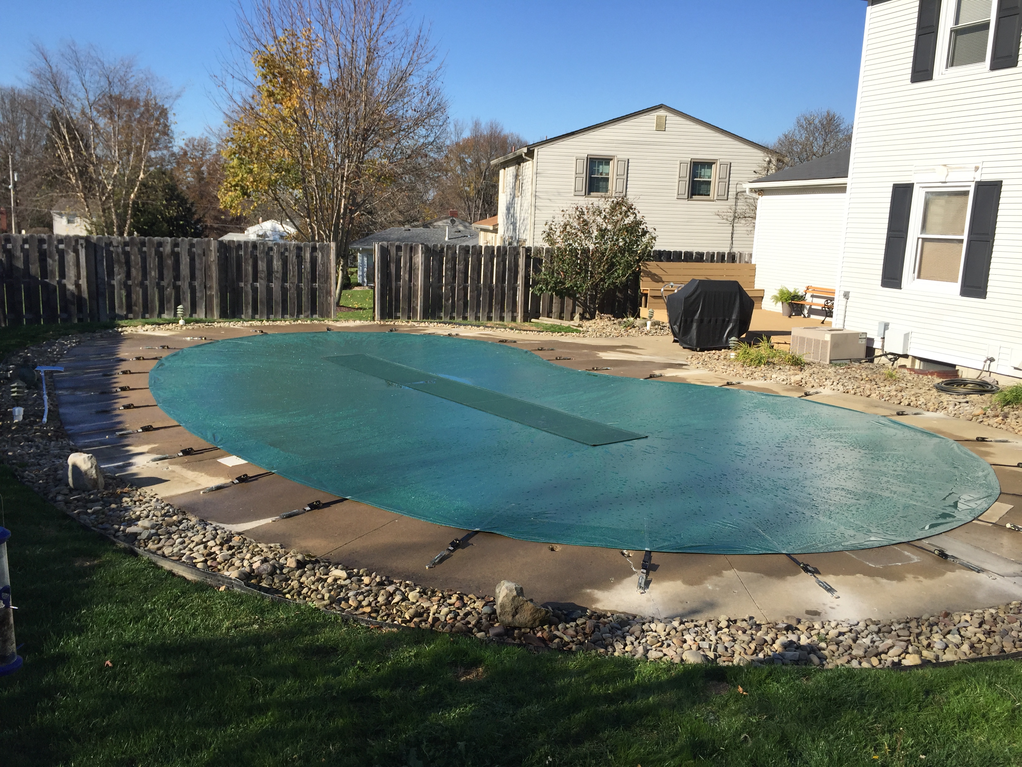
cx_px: 511
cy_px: 384
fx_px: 856
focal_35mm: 29
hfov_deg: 61.7
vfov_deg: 48.2
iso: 32
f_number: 2.2
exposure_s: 1/1799
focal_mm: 4.15
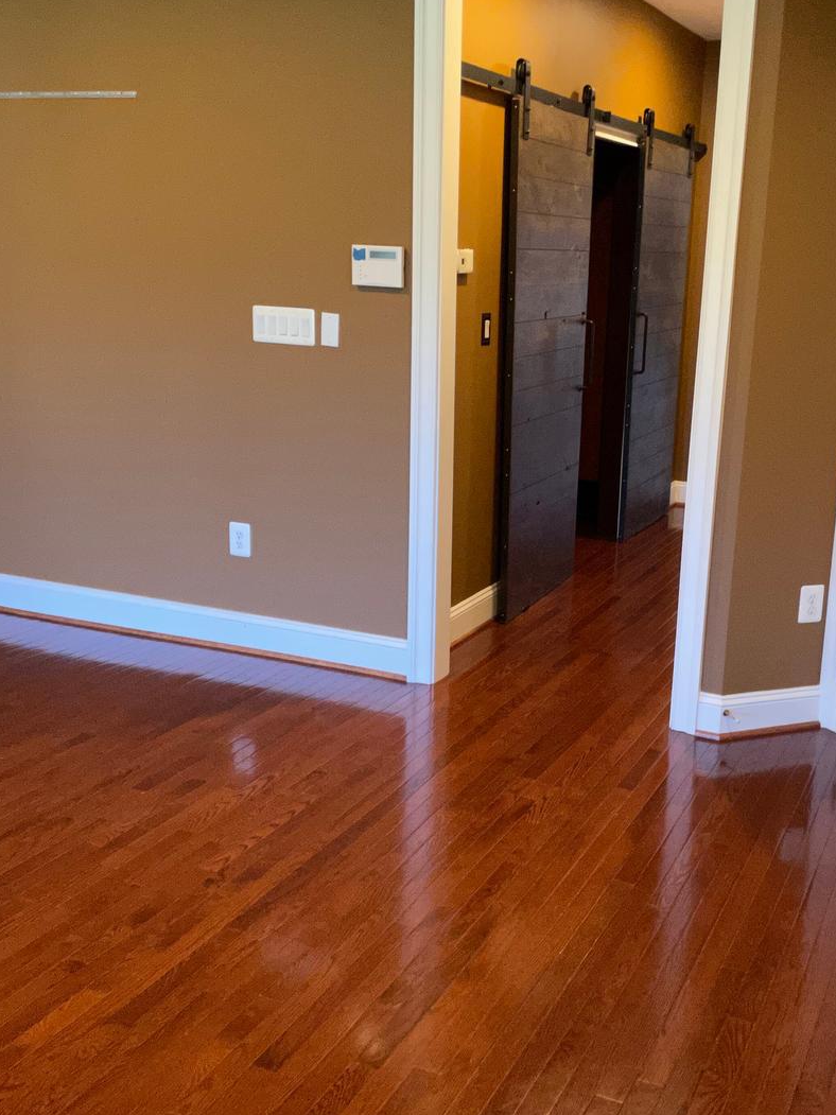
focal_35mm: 38
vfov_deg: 49.0
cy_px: 547
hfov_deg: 37.5
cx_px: 521
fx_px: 1224
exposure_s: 1/60
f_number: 1.6
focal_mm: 4.2
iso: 400
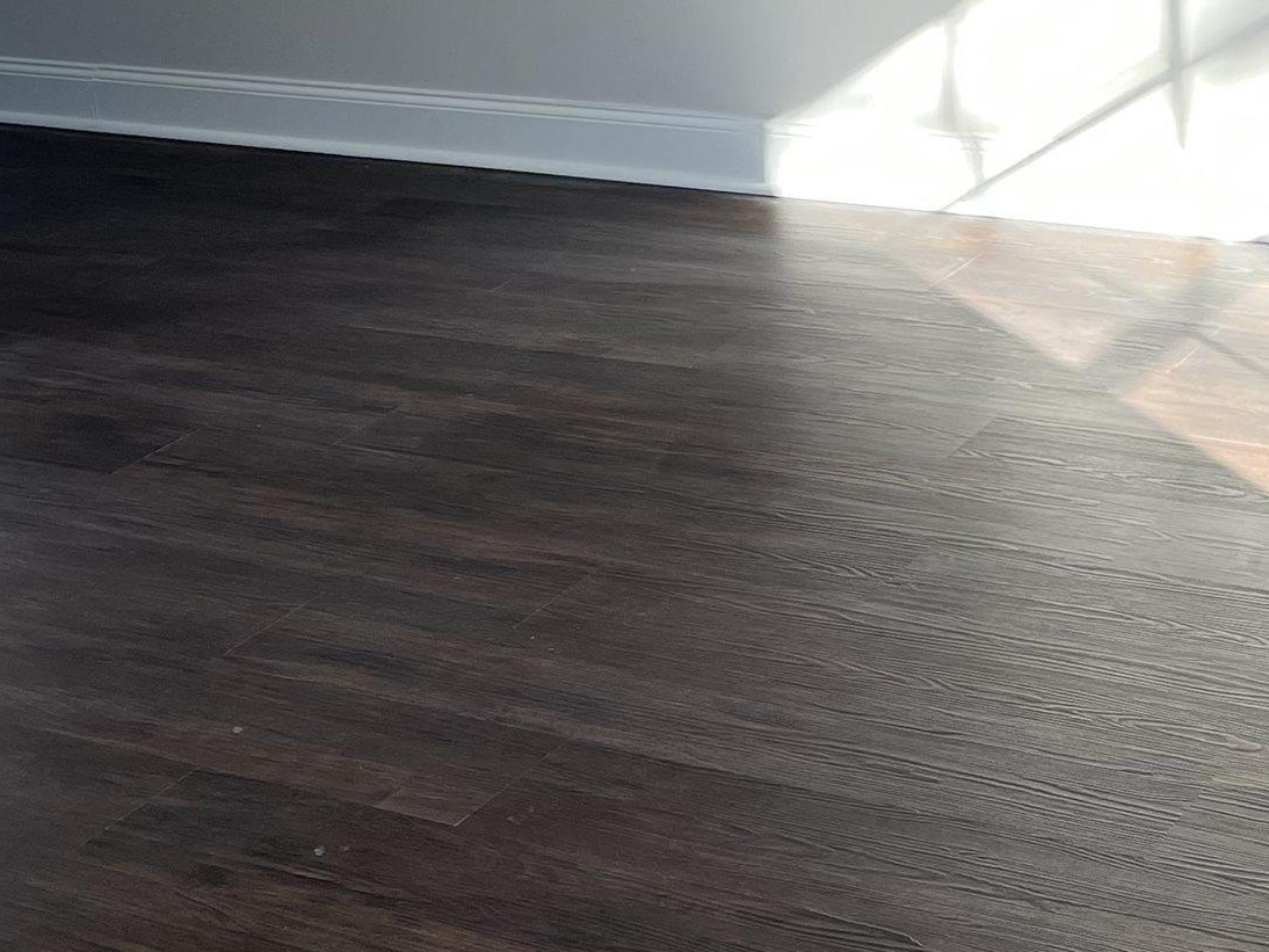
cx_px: 1172
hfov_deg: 25.7
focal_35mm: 73
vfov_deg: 19.5
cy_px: -28
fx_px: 2677
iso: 80
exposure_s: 1/121
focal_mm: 5.7
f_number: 1.5
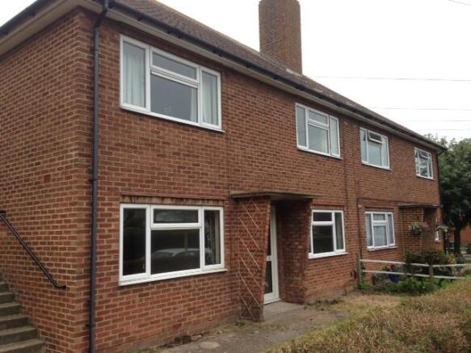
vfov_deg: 42.9
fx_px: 449
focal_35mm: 33
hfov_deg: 55.4
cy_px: 176
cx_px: 236
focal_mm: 4.13
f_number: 2.4
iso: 50
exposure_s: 1/516
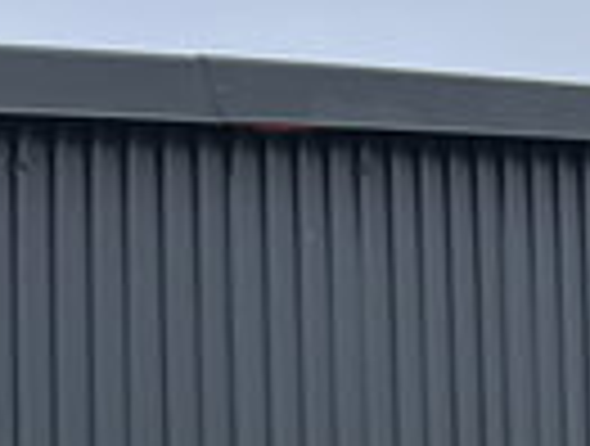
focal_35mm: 152
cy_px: 1149
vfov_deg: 8.7
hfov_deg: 10.9
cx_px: 1441
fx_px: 2598
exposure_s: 1/878
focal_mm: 5.1
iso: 50
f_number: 1.6
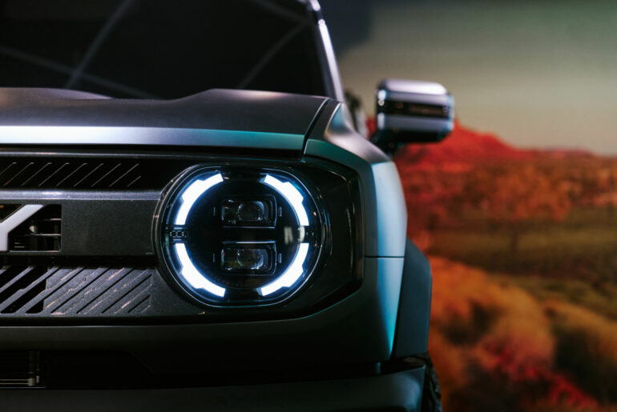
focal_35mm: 70
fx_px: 1201
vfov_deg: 19.5
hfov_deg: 28.8
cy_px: 206
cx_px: 308
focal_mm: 70
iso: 1250
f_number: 2.8
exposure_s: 1/320
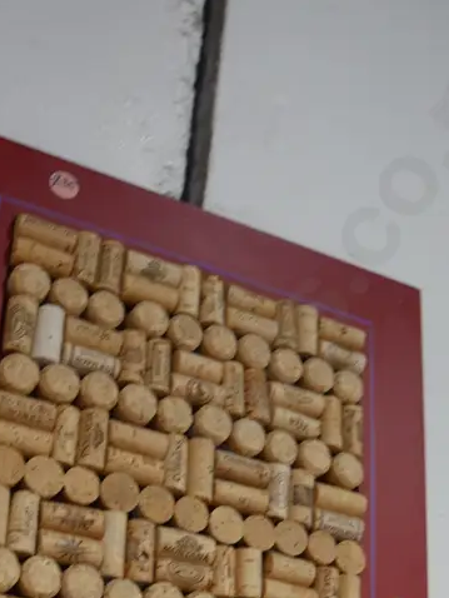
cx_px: 129
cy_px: 555
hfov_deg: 24.2
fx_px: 1037
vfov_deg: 30.5
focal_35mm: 60
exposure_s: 1/60
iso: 320
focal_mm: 14
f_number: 3.5
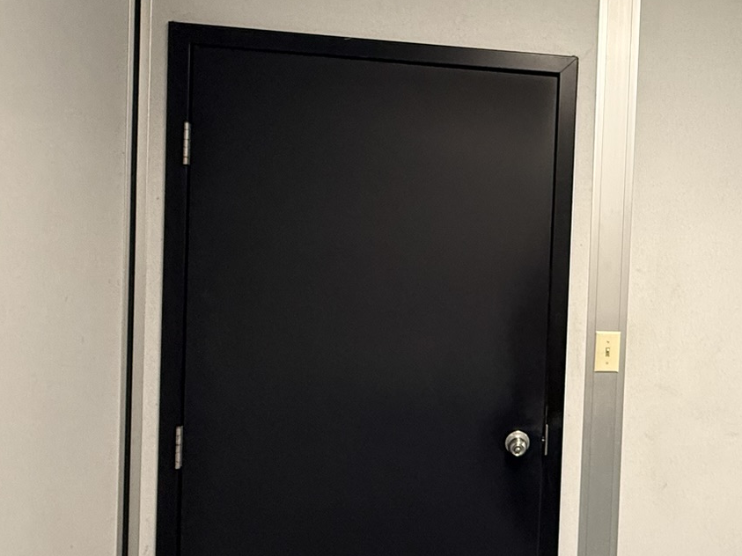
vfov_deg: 41.8
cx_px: 632
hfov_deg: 49.5
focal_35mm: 34
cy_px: 255
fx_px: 729
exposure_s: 1/60
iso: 320
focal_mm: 2.22
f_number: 2.2
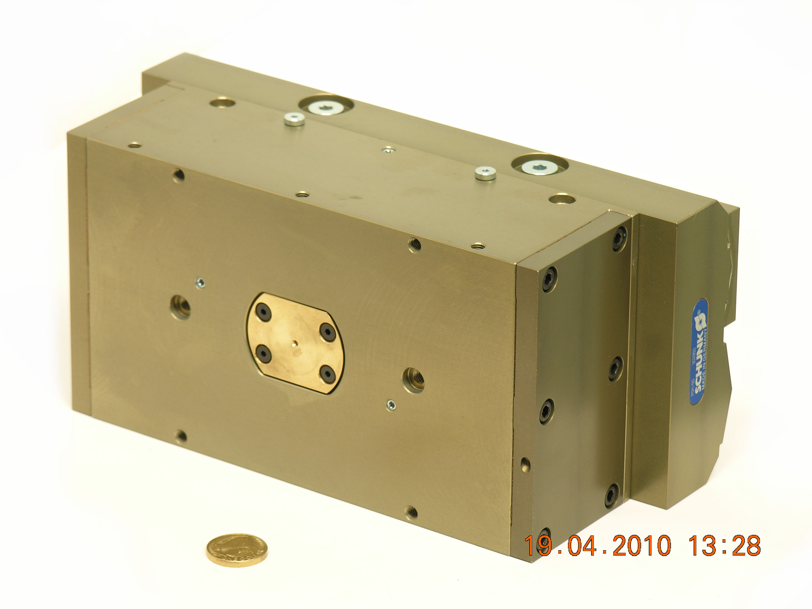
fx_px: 4903
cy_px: 304
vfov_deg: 7.1
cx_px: 406
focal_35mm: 209
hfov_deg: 9.5
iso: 50
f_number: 5.3
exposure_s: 1/8
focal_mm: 53.3
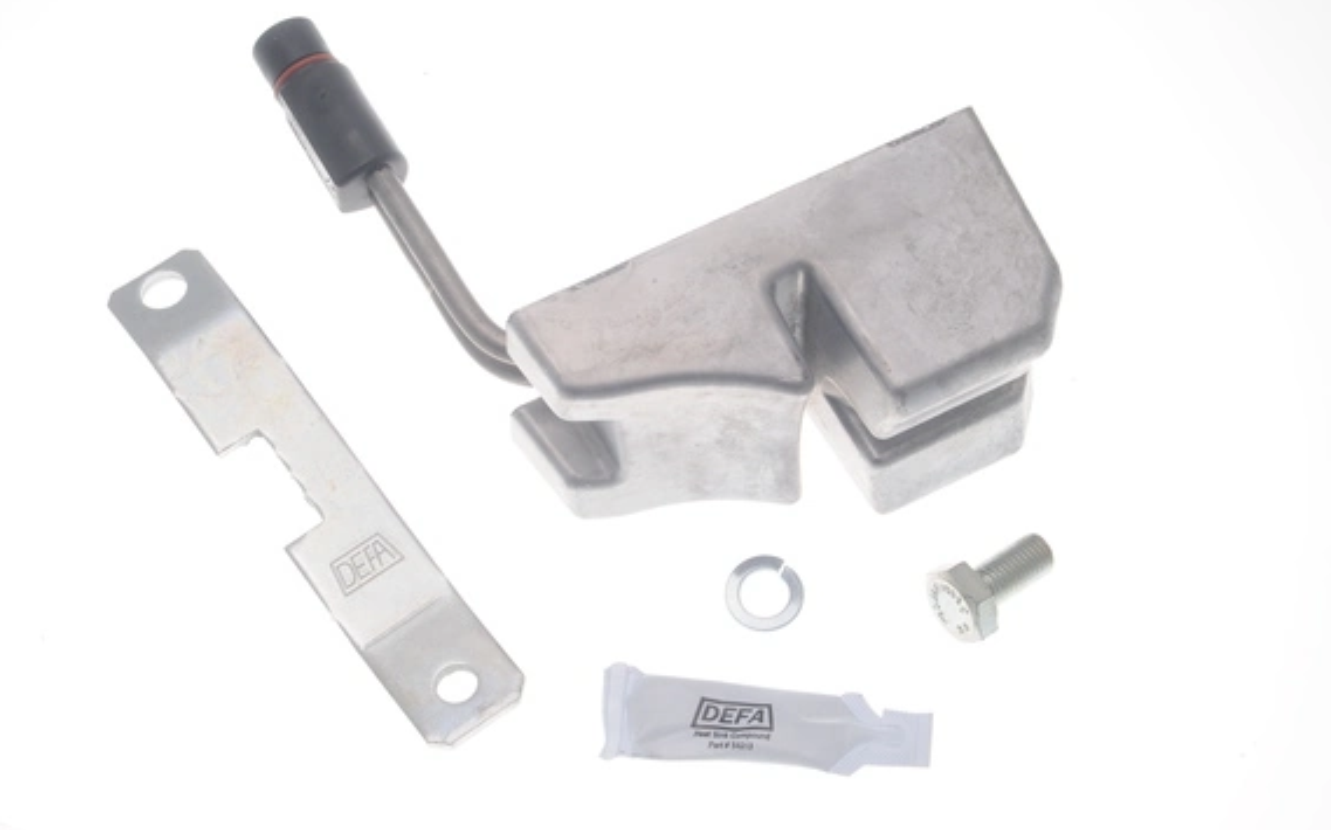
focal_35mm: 73
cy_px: 403
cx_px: 639
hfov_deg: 28.4
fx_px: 2630
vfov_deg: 17.9
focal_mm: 45
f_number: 18
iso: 200
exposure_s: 1/125
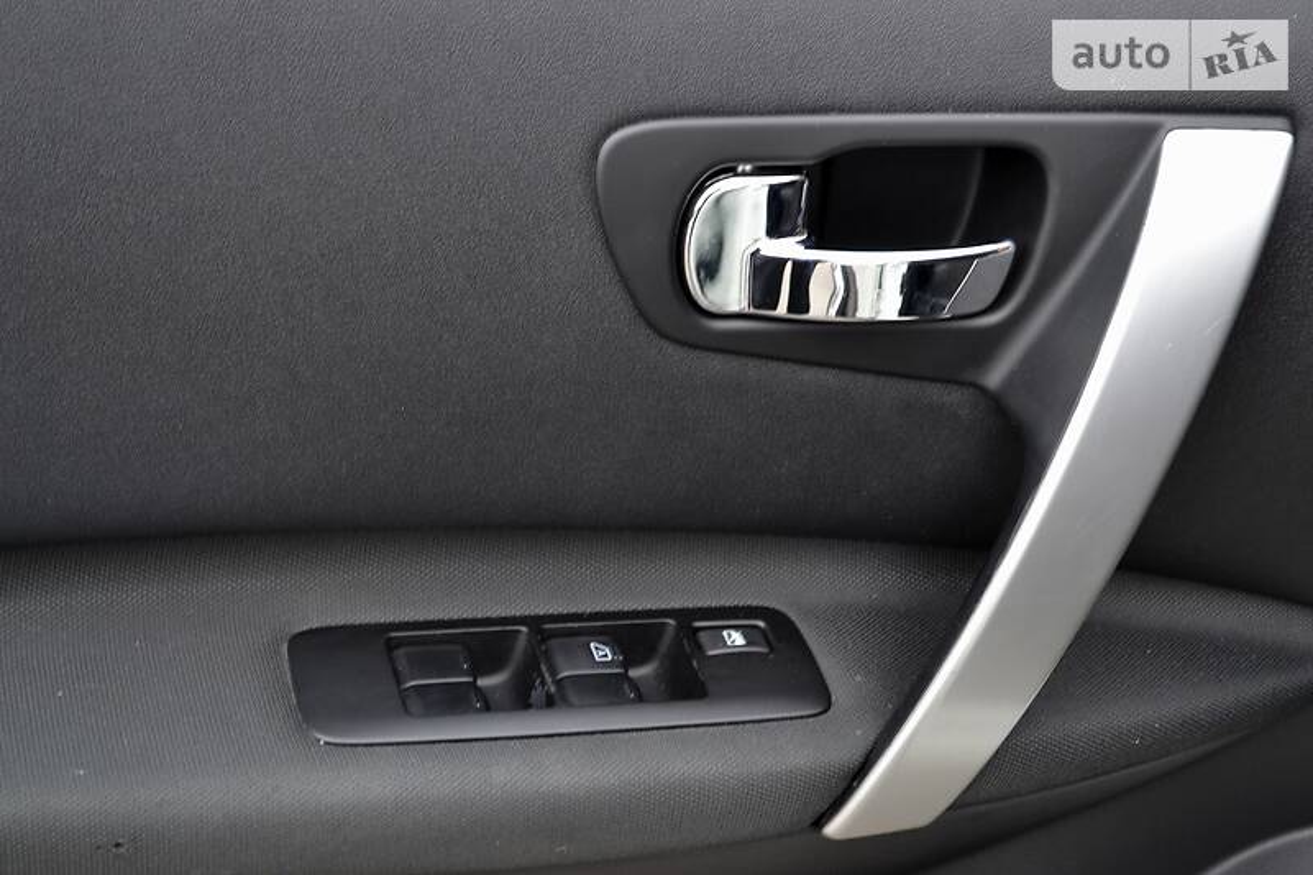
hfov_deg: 28.1
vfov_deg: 18.9
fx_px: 2625
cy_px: 438
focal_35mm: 72
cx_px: 656
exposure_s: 1/30
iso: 400
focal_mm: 48
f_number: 5.3
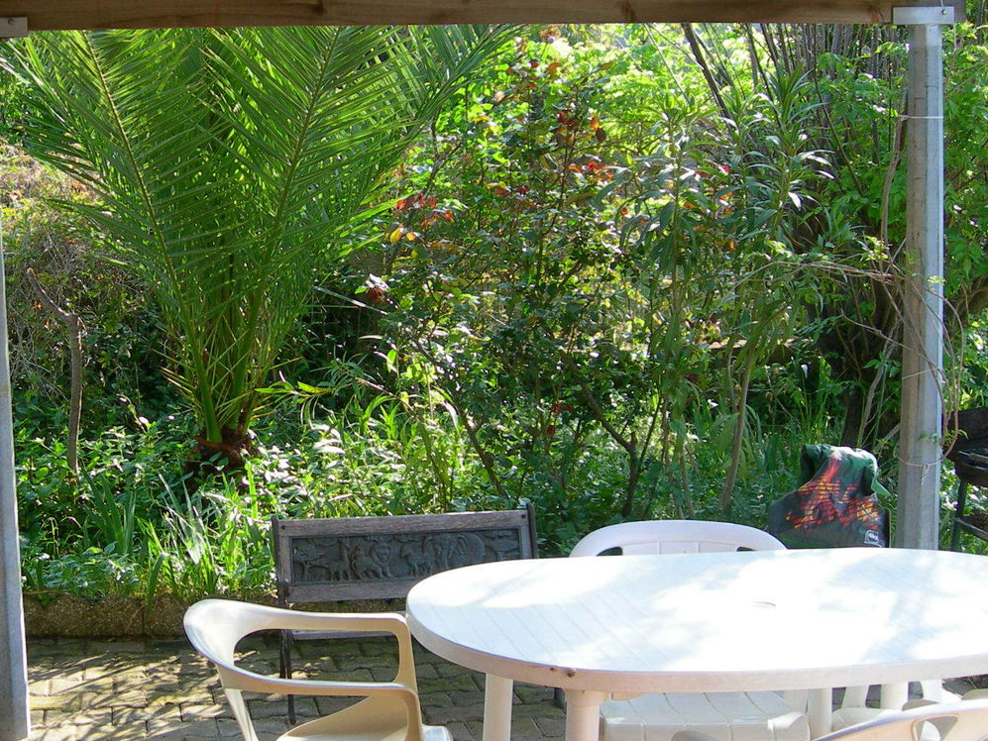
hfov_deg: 31.0
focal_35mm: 61
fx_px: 1741
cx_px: 213
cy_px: 342
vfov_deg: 24.0
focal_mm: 7.8
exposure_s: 1/184
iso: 50
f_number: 2.8
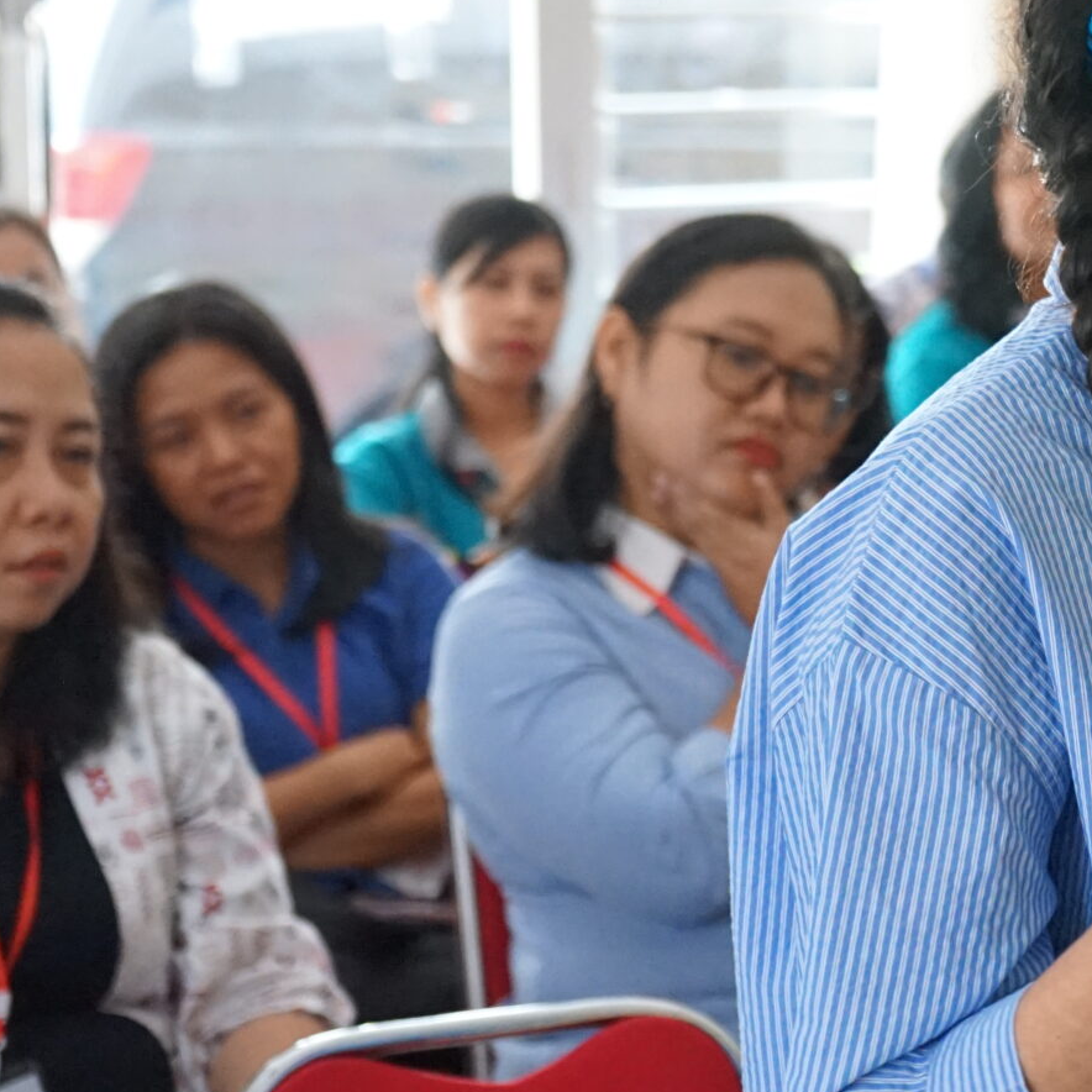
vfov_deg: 14.2
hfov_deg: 13.8
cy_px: 396
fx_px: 4390
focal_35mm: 123
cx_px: 1319
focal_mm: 50
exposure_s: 1/160
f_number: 4.5
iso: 5000
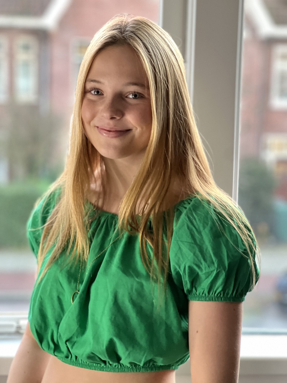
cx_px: 144
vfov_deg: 25.3
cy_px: 192
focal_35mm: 77
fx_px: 851
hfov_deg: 19.1
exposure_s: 1/16
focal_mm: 9
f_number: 2.8
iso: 400
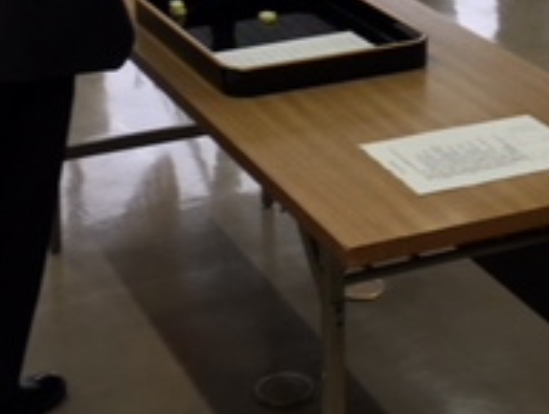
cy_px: -204
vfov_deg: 14.3
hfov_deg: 20.0
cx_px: 443
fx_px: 1541
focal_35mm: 97
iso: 25
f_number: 2.2
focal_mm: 4.15
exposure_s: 1/60
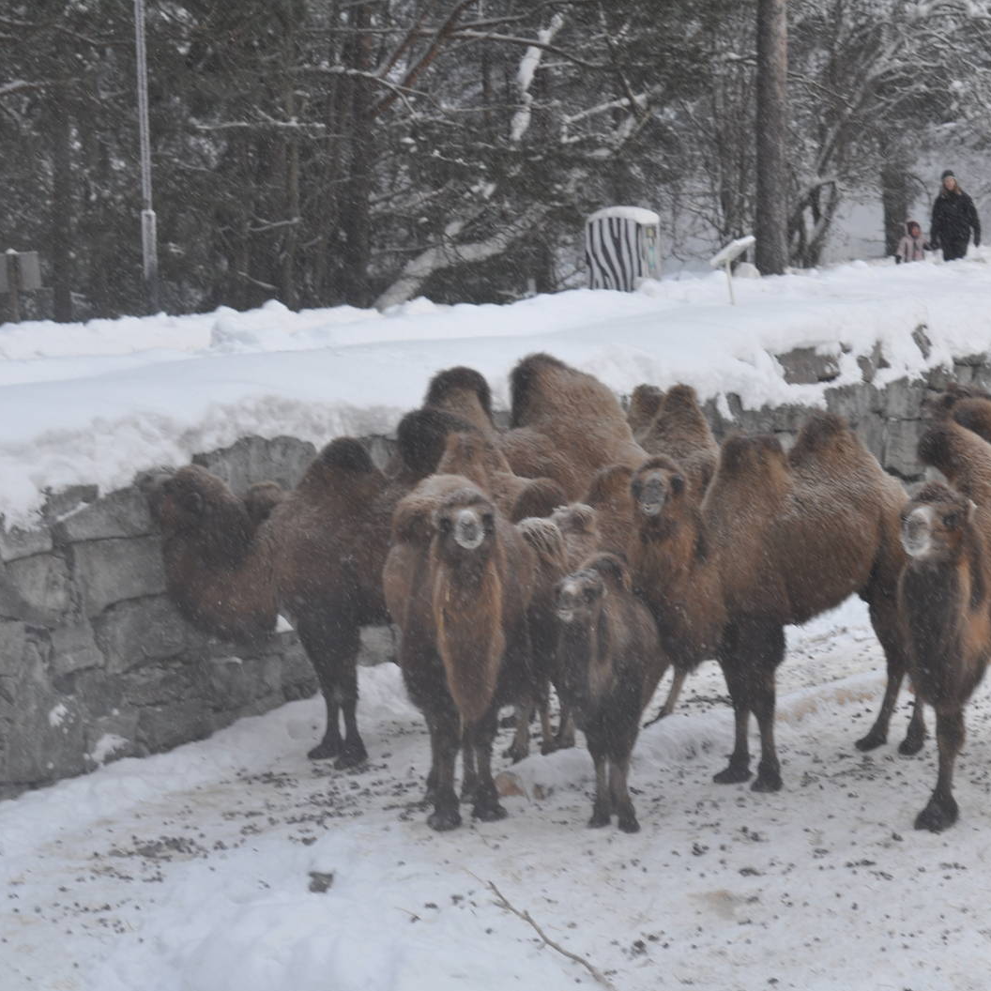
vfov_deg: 12.9
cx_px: 732
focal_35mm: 135
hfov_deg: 12.9
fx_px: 4373
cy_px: 498
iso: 200
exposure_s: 1/160
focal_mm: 70
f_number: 6.3
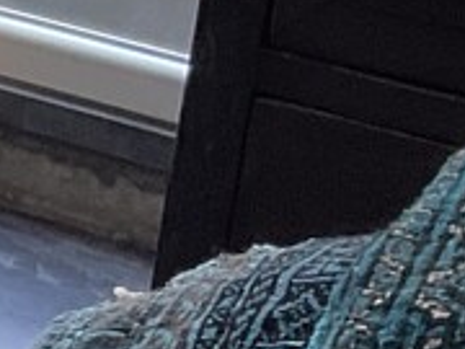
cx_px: -1097
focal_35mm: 215
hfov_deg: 7.6
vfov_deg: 6.9
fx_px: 2888
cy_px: 98
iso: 40
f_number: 1.8
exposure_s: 1/50
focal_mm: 3
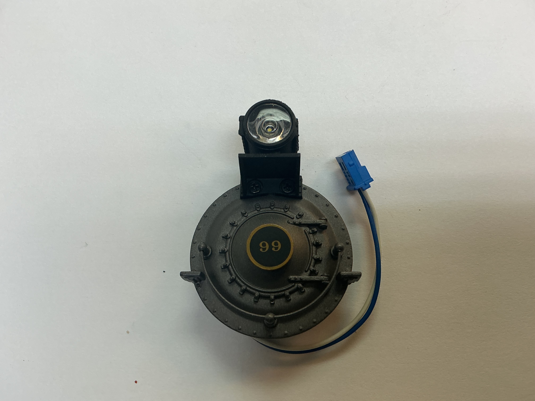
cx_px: 268
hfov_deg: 61.7
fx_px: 448
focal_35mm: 29
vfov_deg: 48.2
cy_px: 200
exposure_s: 1/120
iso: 64
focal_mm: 3
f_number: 1.8
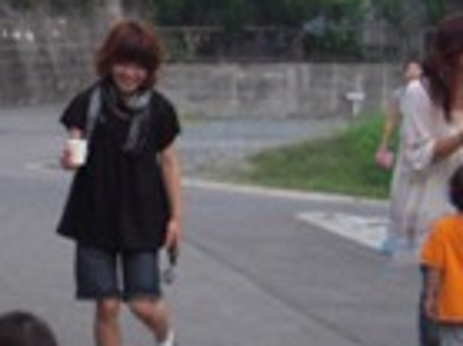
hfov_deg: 11.0
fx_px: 2352
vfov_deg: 8.4
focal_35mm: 176
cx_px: -115
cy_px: 218
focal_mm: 10.5
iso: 400
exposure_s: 1/25
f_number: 3.9
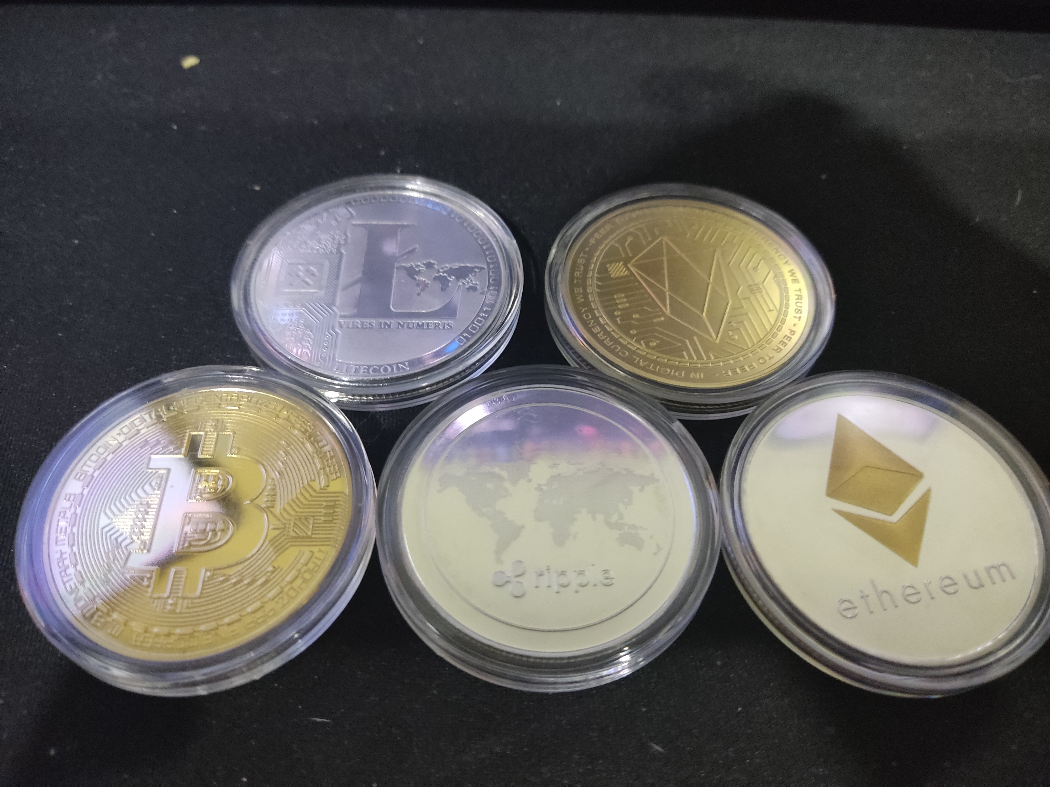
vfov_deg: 54.9
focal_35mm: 25
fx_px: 758
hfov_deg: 69.4
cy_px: 394
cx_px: 525
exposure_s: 1/20
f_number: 1.79
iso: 1691
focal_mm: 4.71
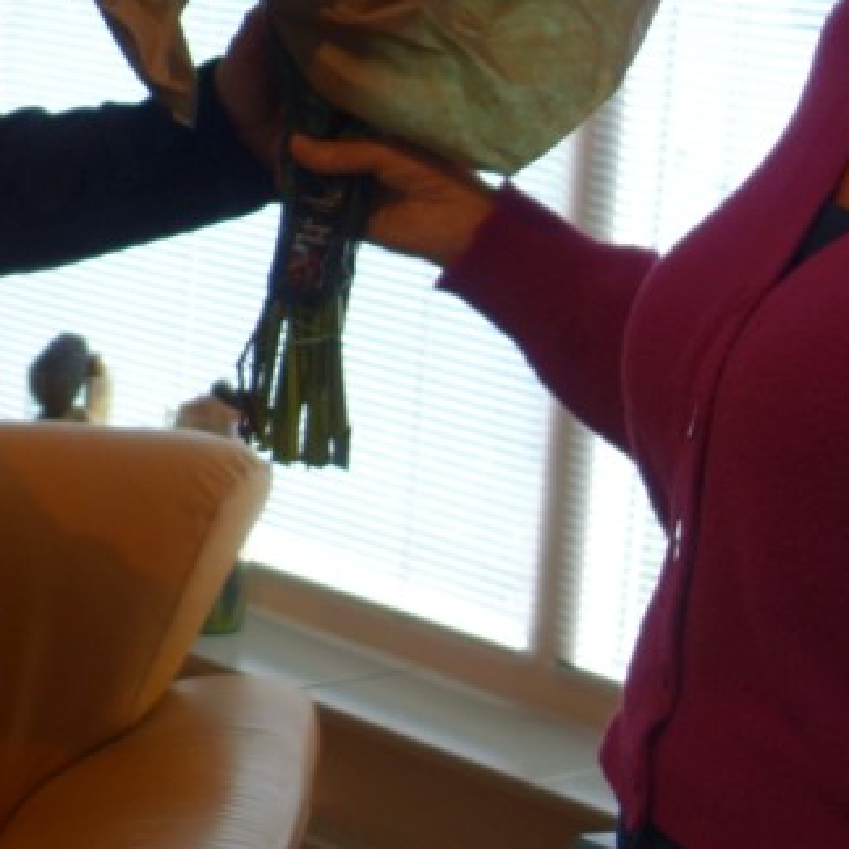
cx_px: -262
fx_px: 3302
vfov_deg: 14.4
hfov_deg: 14.1
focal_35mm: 119
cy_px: 13
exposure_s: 1/60
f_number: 1.8
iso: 125
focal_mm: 10.4
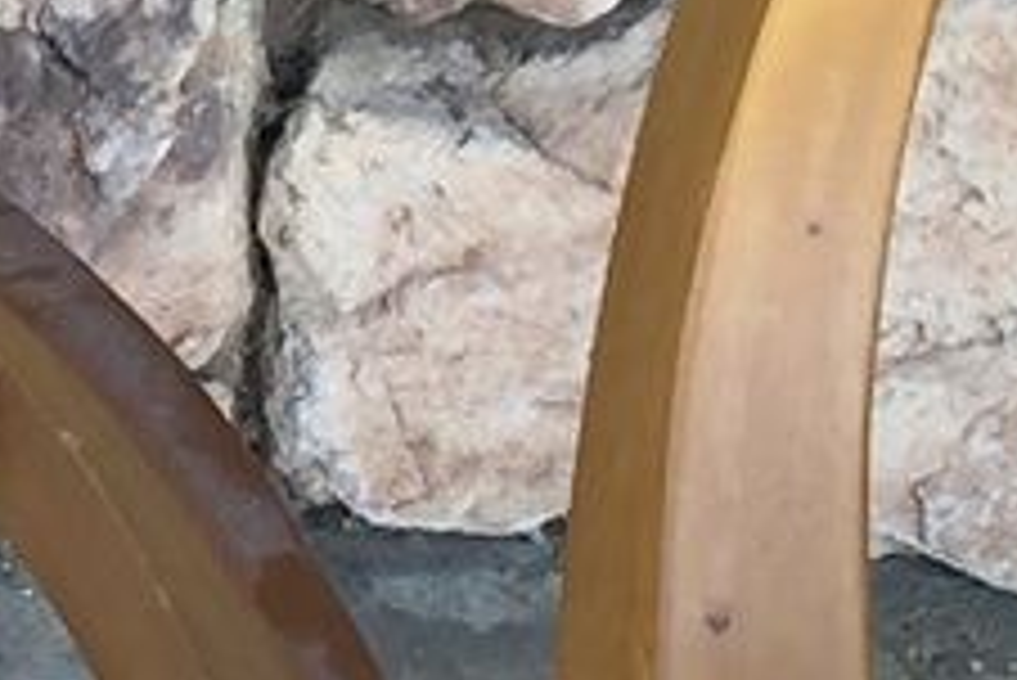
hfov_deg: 14.5
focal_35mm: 120
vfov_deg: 11.1
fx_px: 3392
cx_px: -932
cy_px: 907
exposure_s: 1/142
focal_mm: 4.15
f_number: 2.2
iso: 32
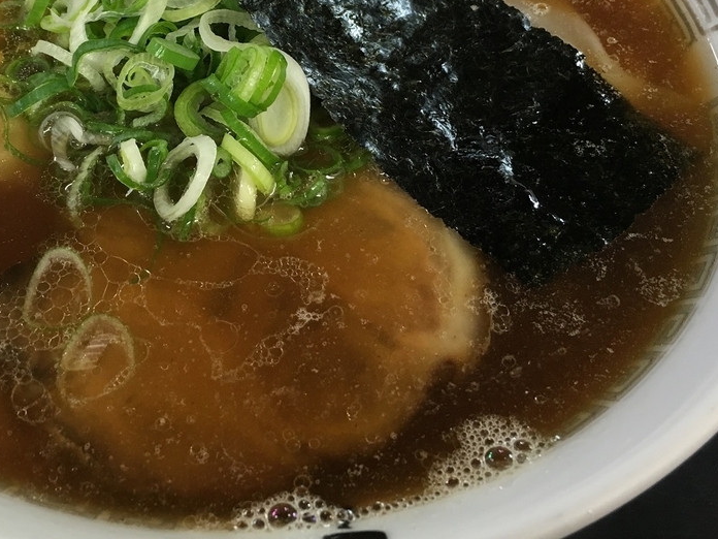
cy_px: 153
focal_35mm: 50
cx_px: 243
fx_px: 1037
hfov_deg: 37.8
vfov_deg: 28.8
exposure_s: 1/30
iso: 100
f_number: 2.2
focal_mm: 4.15
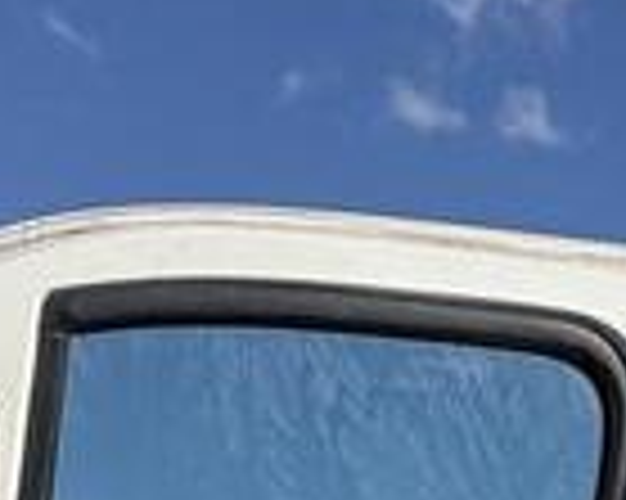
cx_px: 486
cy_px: 1171
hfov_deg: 21.5
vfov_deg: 13.3
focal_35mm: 88
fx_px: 1629
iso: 50
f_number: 2.2
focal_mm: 2.22
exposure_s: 1/2874
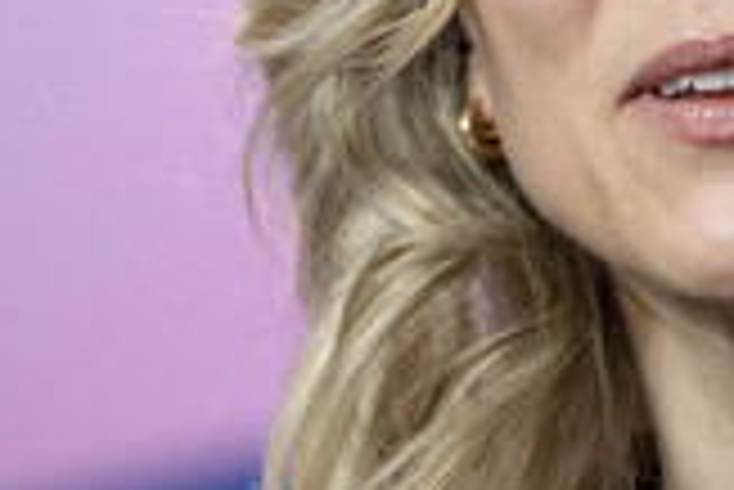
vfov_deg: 2.4
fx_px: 11836
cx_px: 817
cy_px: 36
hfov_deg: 3.5
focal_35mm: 580
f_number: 2.8
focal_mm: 140
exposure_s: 1/350
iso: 2000
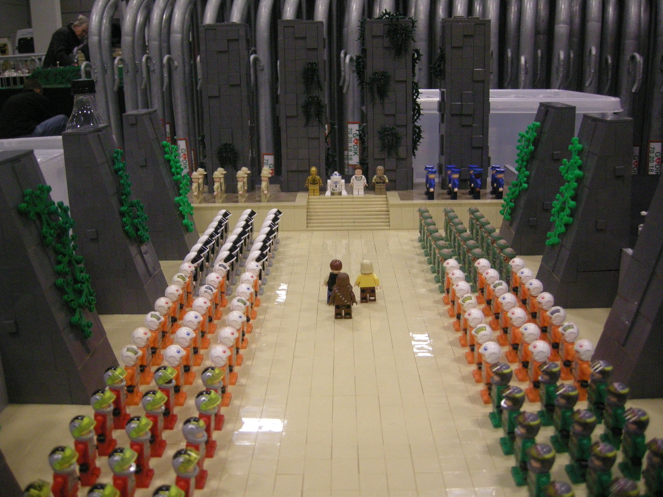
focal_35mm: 36
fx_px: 690
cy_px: 248
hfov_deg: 51.4
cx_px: 332
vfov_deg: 39.7
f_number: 2.7
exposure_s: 1/30.2
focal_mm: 7.5
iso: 400
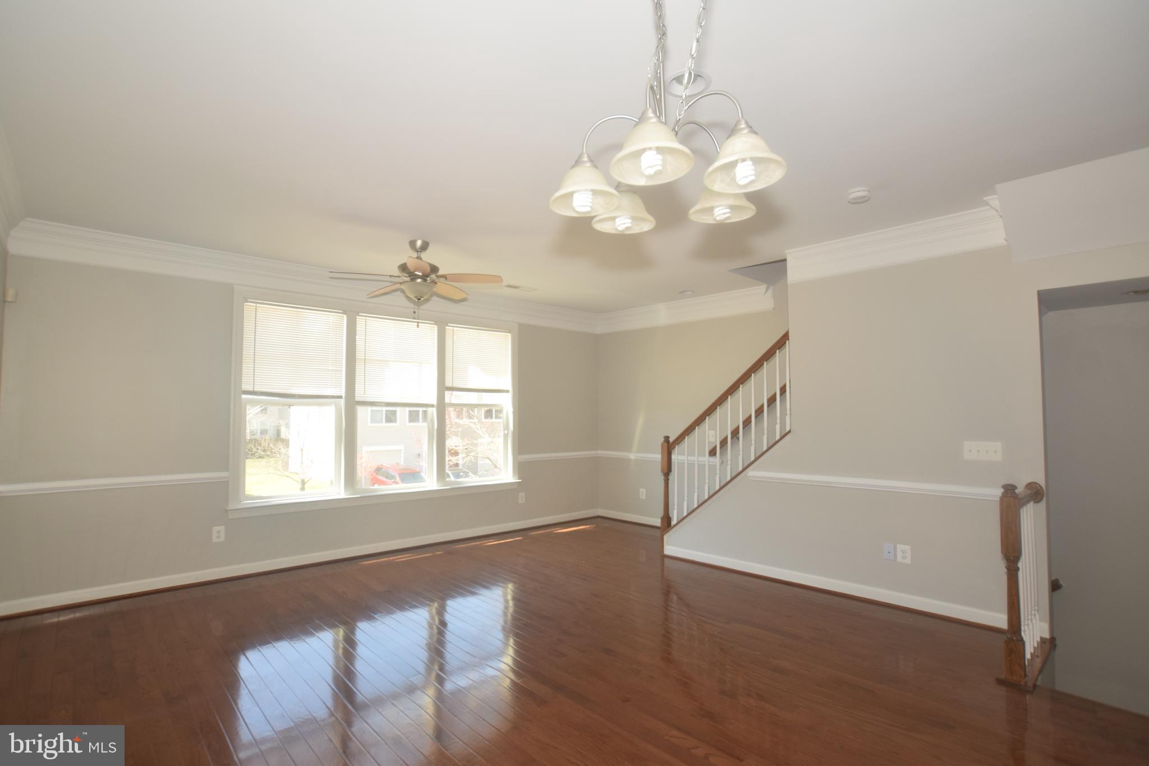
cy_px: 383
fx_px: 527
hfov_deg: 95.0
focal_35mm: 16
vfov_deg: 72.1
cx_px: 574
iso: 450
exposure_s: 1/125
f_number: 5.6
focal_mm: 11
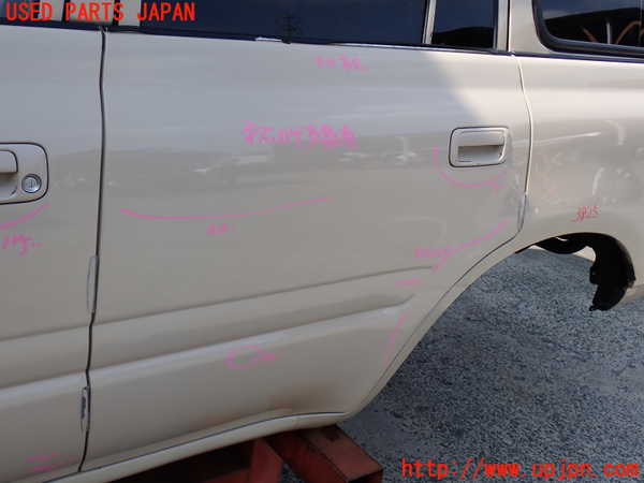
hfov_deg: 45.8
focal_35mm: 41
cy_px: 242
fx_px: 763
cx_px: 322
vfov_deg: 35.1
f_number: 4
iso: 100
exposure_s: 1/500
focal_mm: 7.31
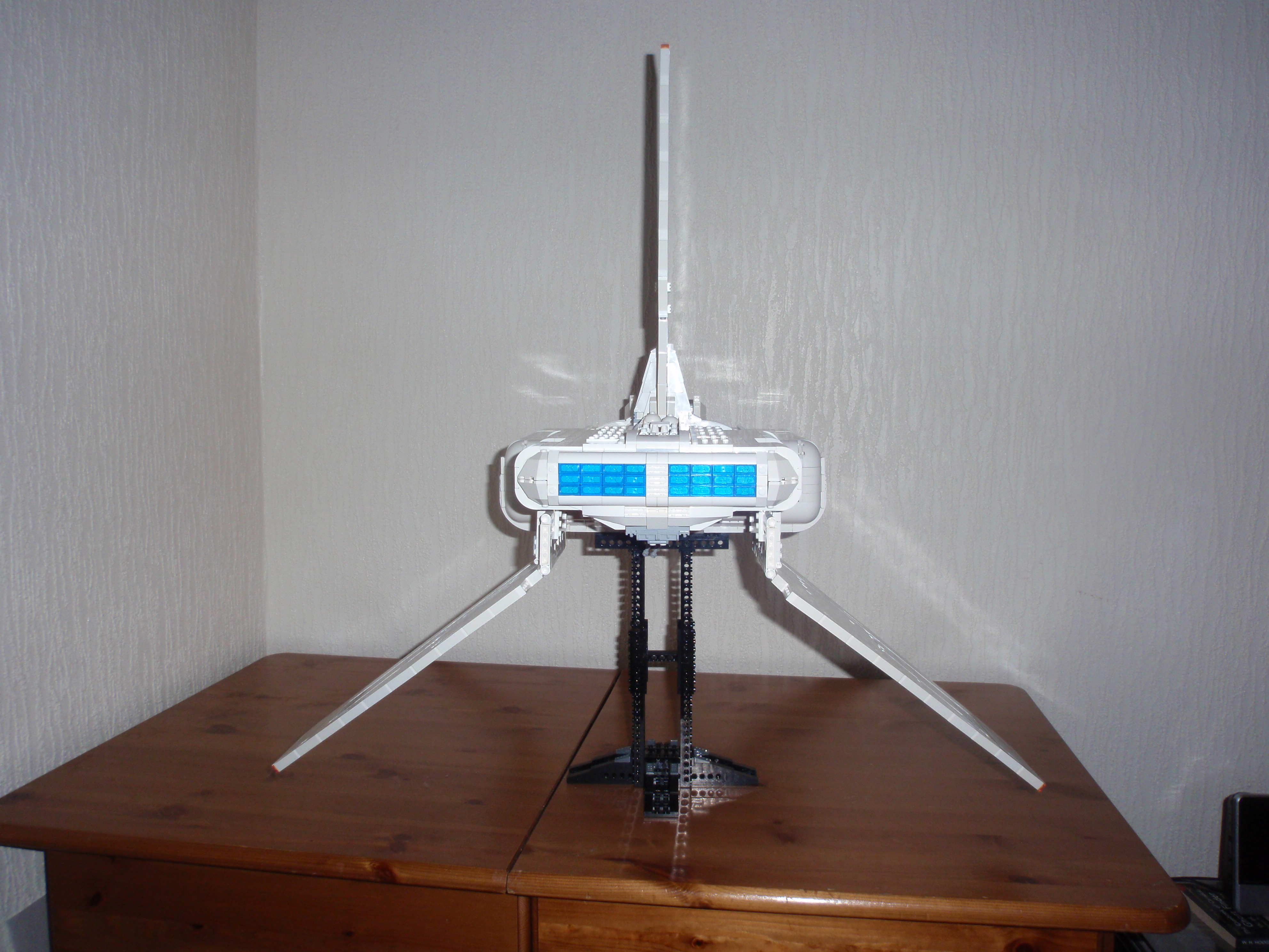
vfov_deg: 49.7
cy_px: 476
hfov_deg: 63.4
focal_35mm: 28
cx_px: 634
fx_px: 1026
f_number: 3.2
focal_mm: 5
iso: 100
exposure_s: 1/30
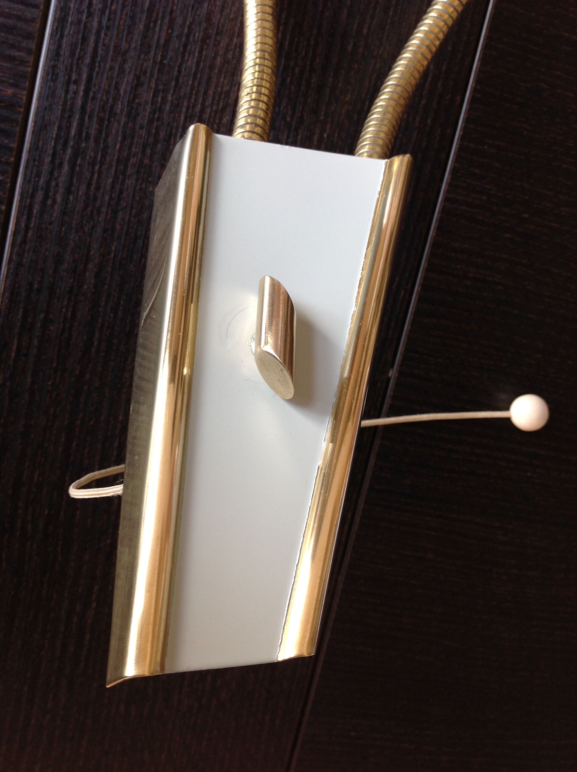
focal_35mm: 35
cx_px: 288
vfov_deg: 52.7
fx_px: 780
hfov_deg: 40.6
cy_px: 386
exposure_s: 1/30
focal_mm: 4.28
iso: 50
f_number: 2.4
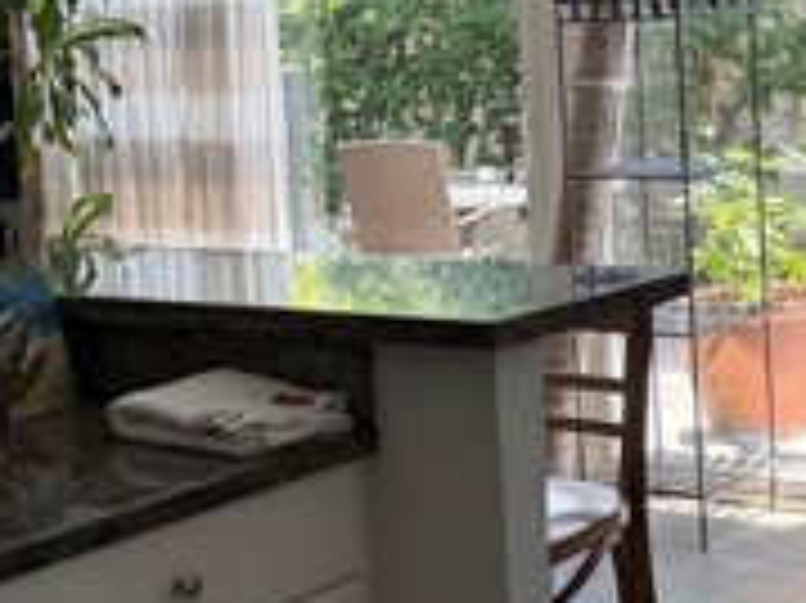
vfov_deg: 17.0
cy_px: 86
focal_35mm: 86
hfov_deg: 22.6
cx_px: 567
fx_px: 2001
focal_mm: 6.76
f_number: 1.78
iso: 80
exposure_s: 1/271
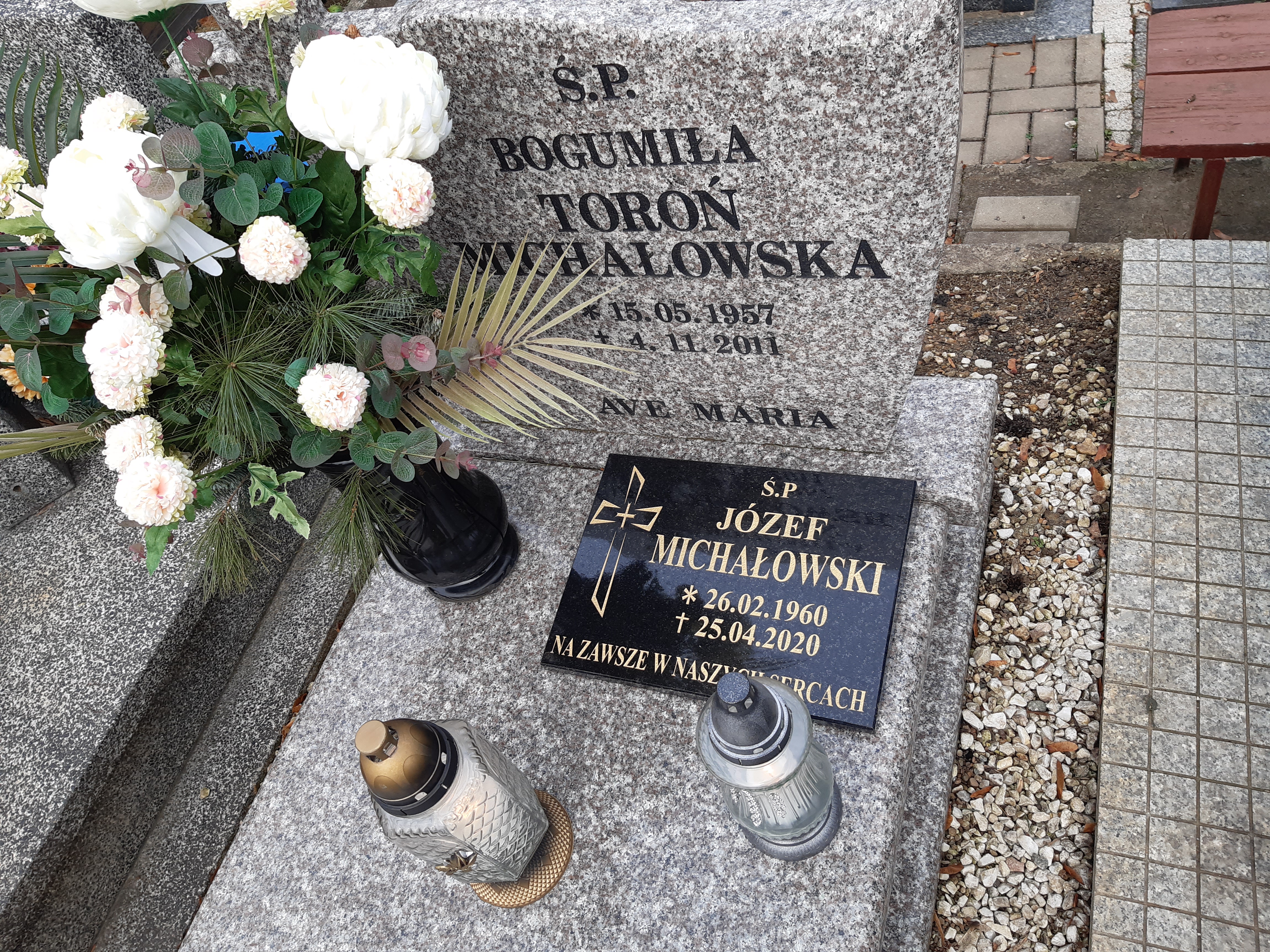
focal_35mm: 26
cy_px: 476
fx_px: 954
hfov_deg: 67.3
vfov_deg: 53.1
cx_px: 635
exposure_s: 1/240
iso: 40
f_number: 1.7
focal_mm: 3.92
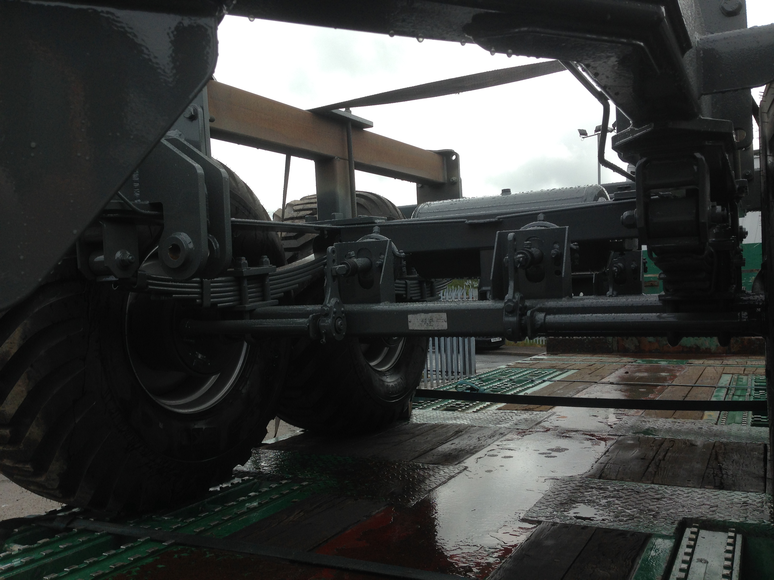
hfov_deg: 55.4
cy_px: 290
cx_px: 387
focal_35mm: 33
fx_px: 738
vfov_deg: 42.9
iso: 50
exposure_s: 1/1391
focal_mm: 4.12
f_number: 2.4
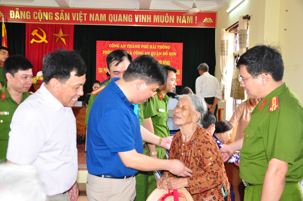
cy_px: 100
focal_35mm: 39
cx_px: 152
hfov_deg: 49.6
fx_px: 328
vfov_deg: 34.1
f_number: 4
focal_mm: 26
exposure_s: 1/60
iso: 800
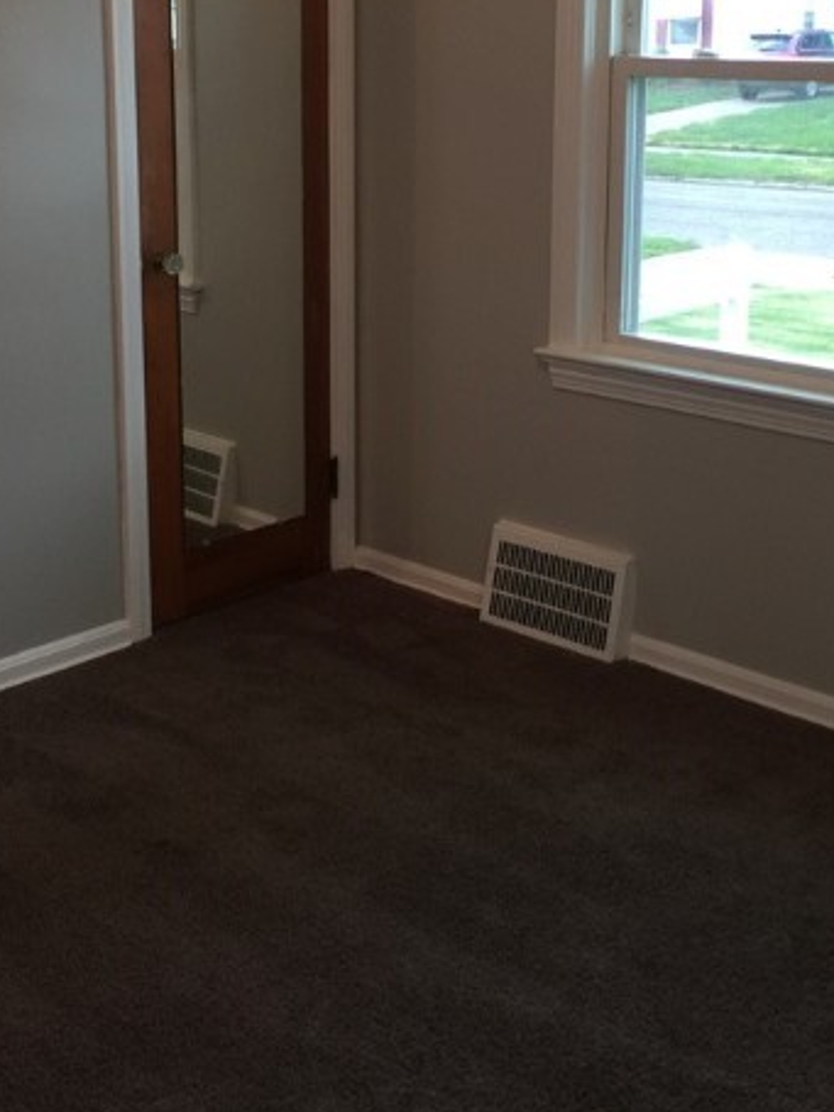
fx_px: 1575
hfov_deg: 29.5
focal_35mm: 49
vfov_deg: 38.2
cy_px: 323
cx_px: 298
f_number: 2.2
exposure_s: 1/15
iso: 32
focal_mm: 4.15
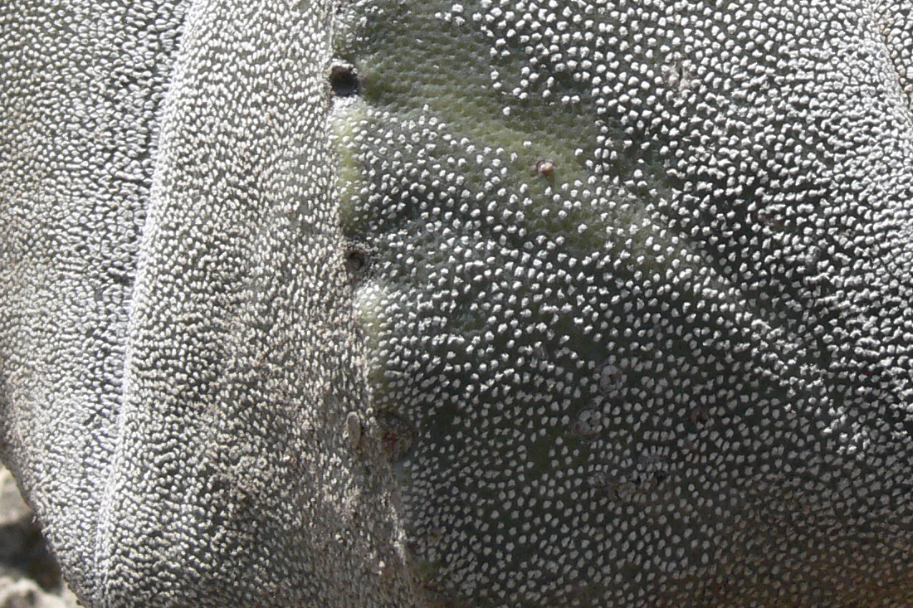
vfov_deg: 12.3
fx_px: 2738
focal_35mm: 108
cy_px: -184
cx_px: 676
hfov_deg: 18.8
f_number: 5.6
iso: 80
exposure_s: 1/320
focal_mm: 7.4
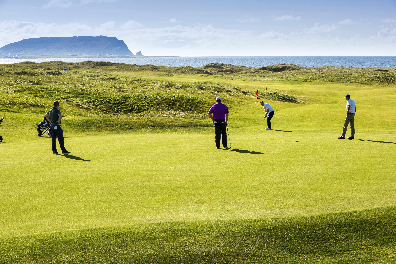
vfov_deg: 18.2
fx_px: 825
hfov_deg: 27.0
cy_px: 132
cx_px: 198
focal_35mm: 75
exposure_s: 1/250
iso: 250
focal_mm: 75
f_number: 14
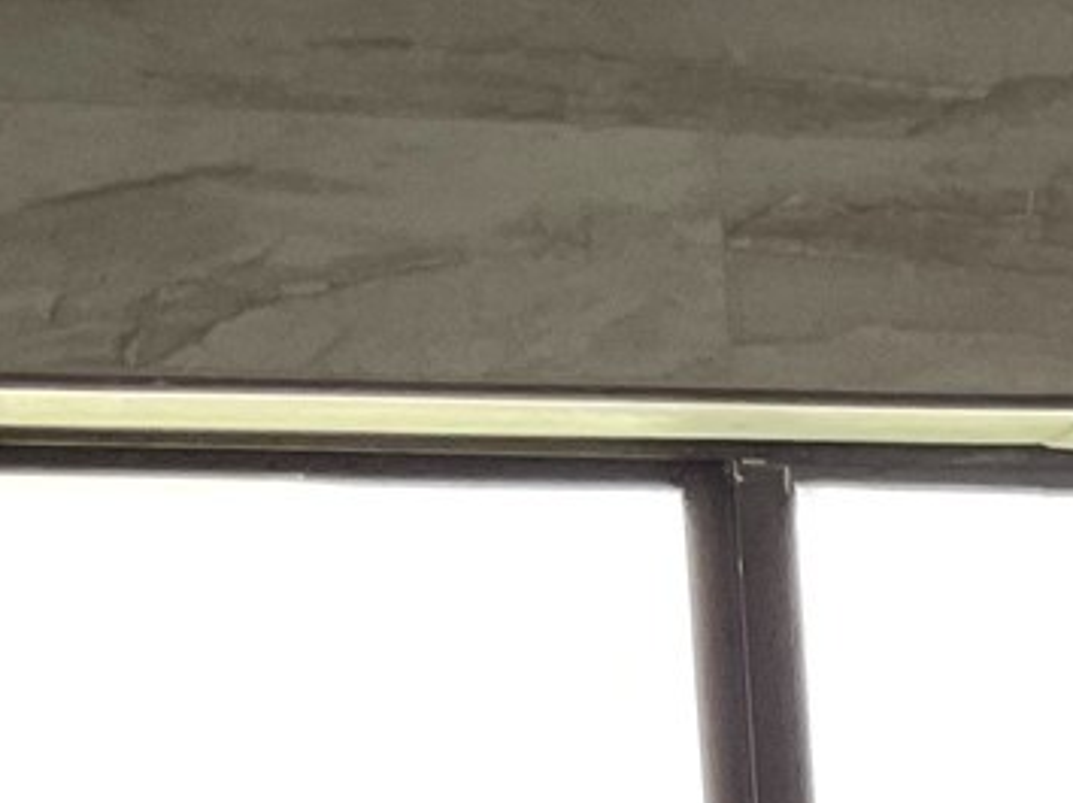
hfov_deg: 11.3
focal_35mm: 168
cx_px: 1619
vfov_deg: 8.0
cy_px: 2106
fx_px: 5204
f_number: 1.8
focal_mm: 3
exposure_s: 1/60
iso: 50
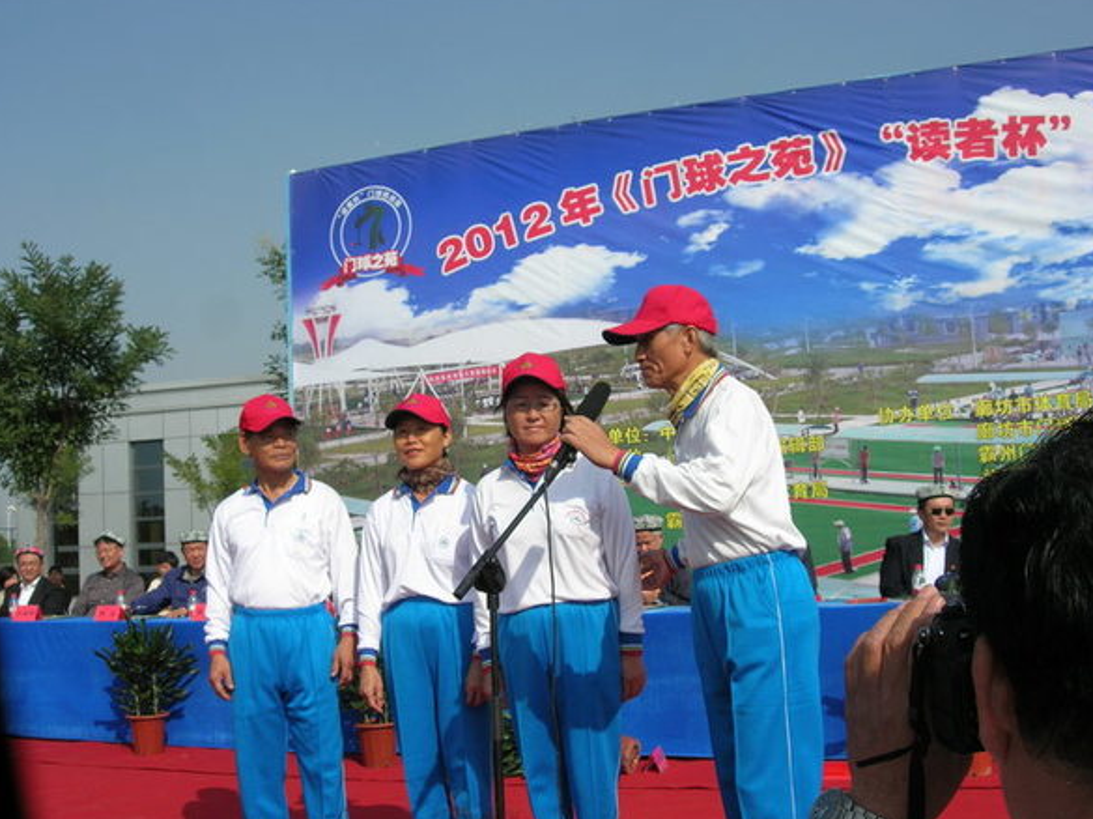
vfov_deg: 36.8
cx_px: 551
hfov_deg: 47.9
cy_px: 410
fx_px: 1231
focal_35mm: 39
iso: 64
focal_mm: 7.8
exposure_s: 1/789
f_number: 4.8
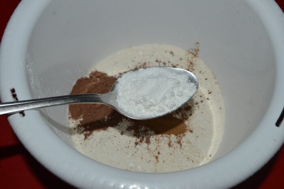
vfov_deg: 31.8
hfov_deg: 46.4
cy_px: 94
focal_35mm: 42
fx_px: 331
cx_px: 142
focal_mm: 28
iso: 100
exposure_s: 1/60
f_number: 8
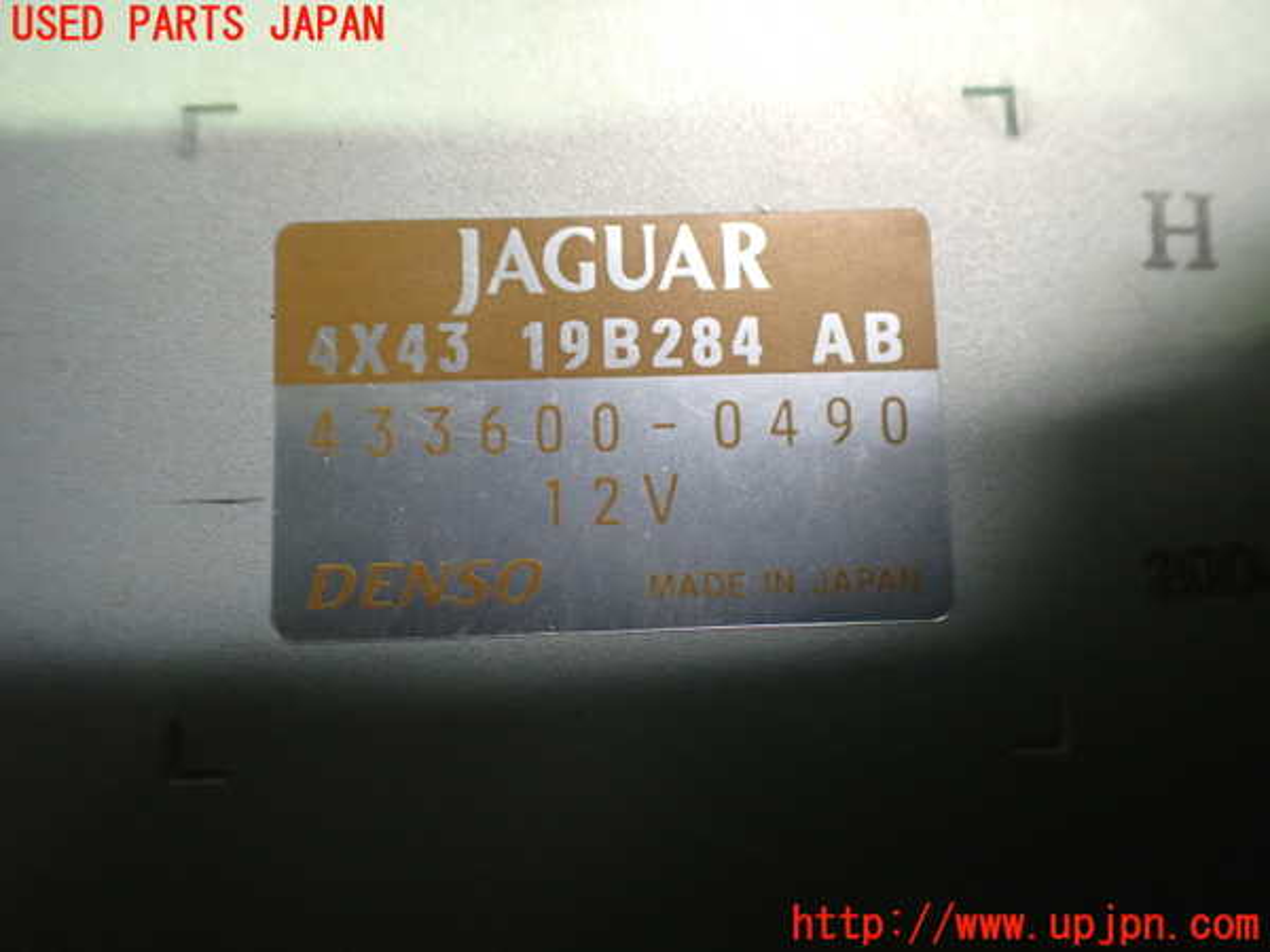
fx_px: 1101
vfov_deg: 46.8
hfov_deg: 60.0
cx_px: 635
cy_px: 476
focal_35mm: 30
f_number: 2.3
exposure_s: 1/40
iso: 800
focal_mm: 5.4
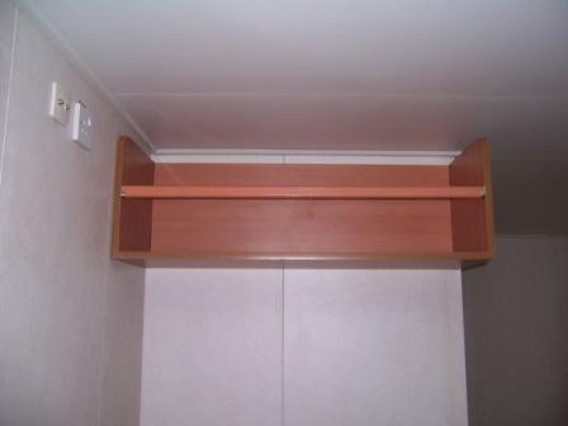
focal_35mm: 33
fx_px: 541
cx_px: 284
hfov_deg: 55.4
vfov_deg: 42.9
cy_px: 213
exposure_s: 1/60
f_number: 2.8
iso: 80
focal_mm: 5.5
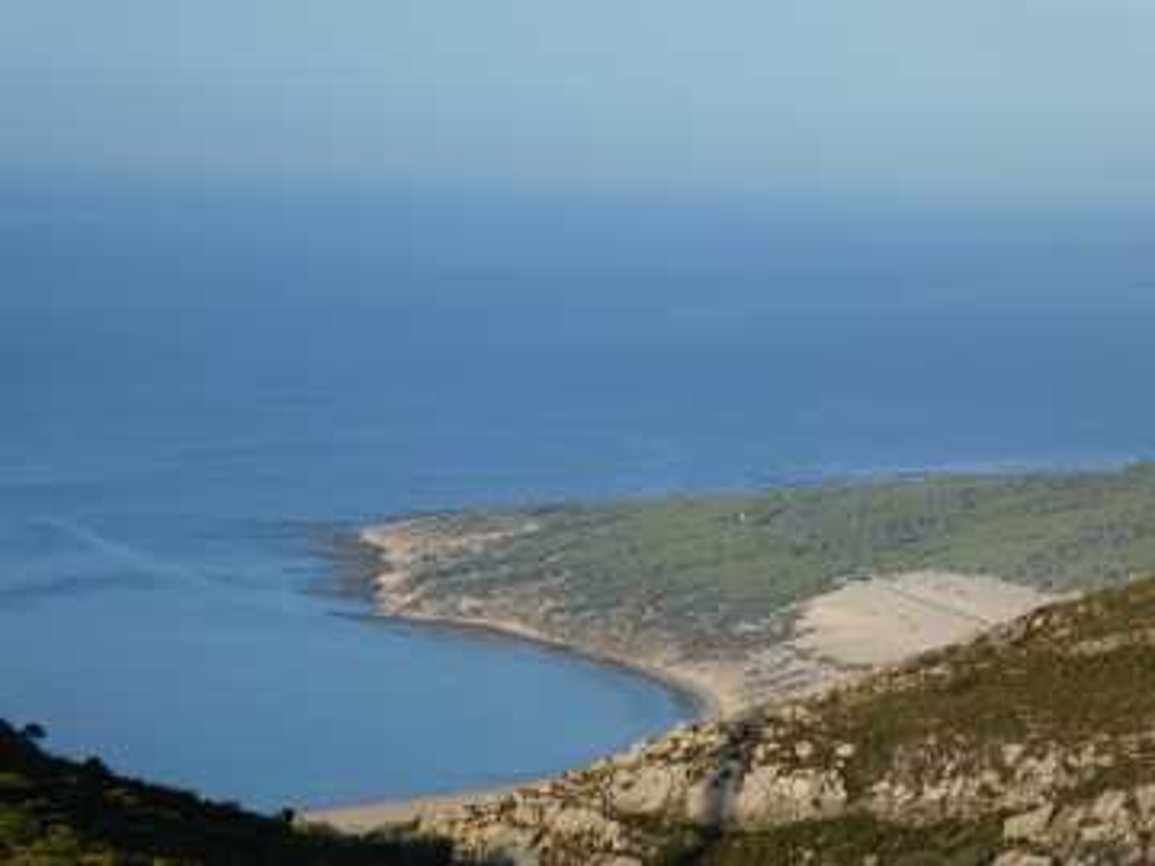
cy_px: 433
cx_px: 578
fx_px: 4771
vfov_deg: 10.4
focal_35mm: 143
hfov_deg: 13.8
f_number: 5.4
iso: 80
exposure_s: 1/250
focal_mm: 25.6
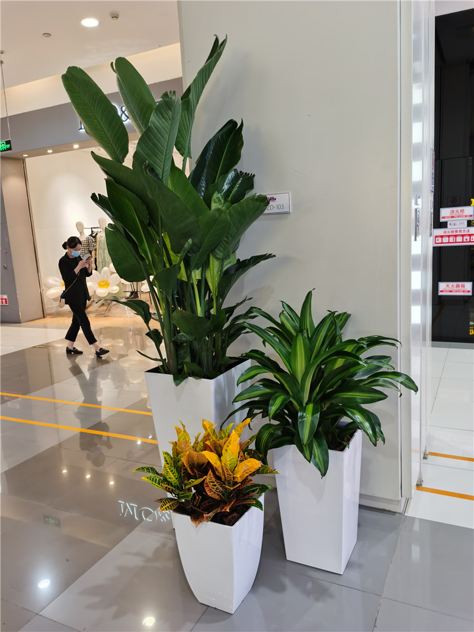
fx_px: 493
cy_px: 316
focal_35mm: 27
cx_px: 237
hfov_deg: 51.4
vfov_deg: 65.3
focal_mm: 5.56
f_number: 1.6
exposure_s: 1/100
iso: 80
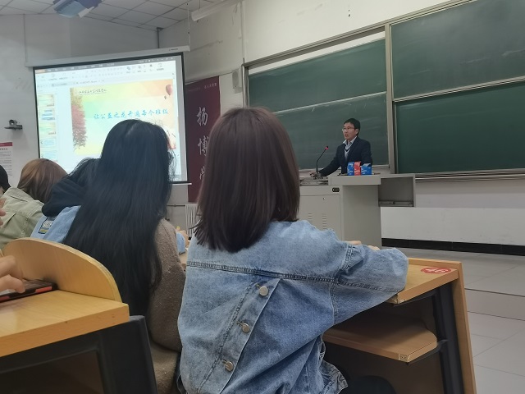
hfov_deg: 55.4
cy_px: 197
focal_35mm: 33
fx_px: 500
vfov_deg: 42.9
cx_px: 262
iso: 320
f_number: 1.8
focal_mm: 5.58
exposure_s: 1/33.3
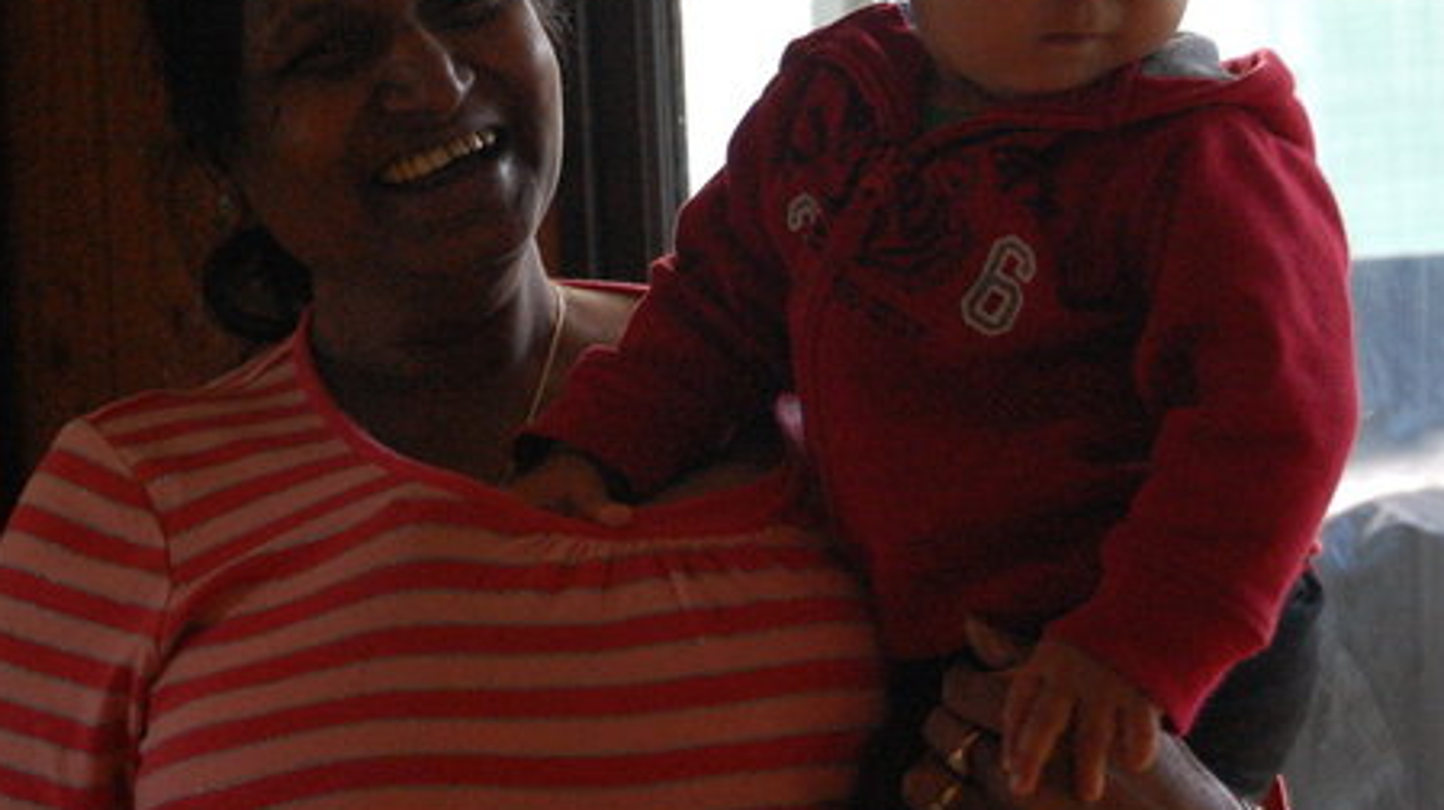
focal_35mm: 112
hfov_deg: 19.1
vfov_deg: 10.8
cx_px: 498
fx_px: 4286
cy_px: 199
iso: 1600
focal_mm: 50
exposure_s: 1/60
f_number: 5.6
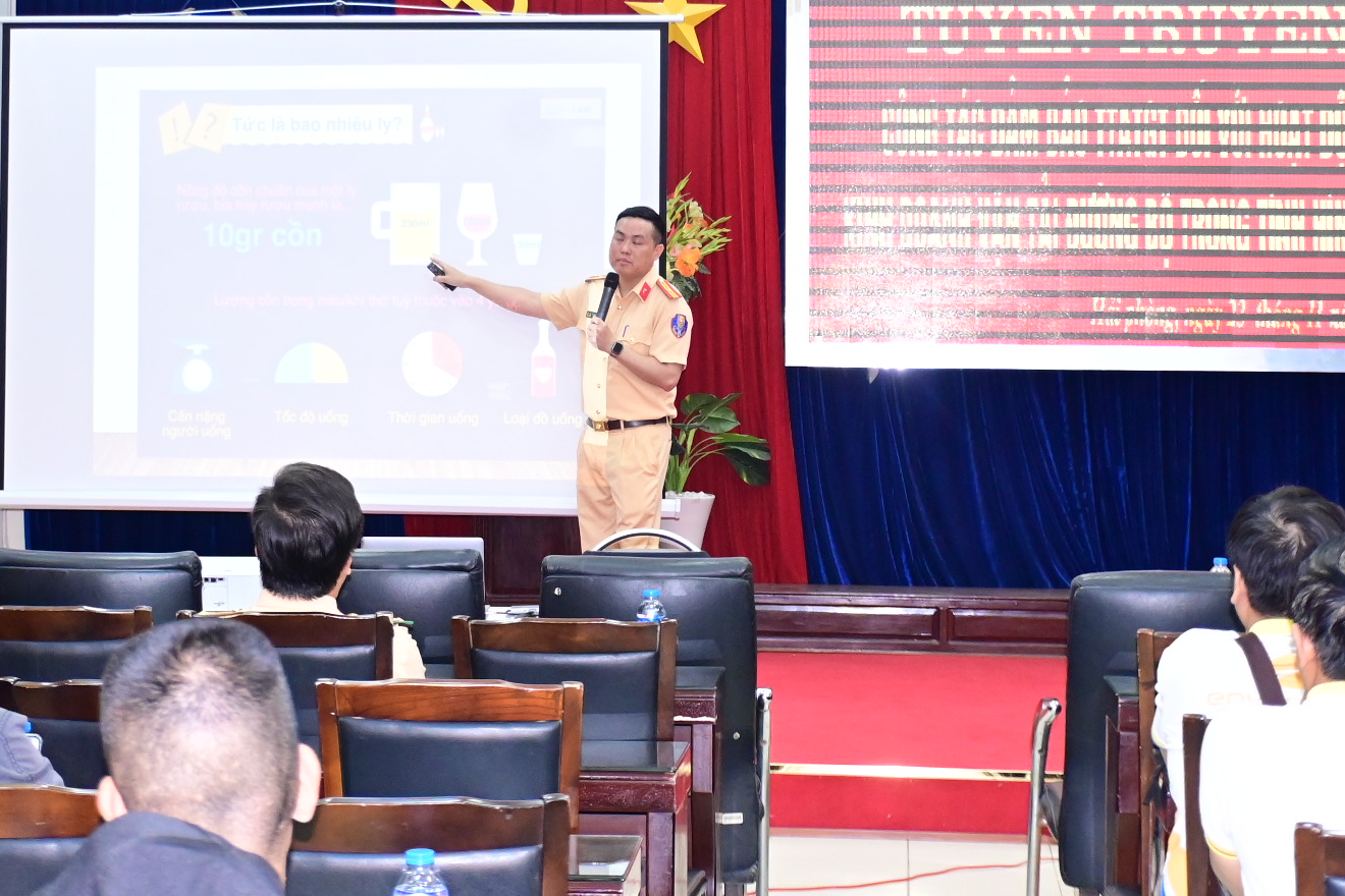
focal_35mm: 85
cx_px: 544
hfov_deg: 23.9
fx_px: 3175
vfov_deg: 16.0
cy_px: 269
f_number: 4.2
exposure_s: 1/200
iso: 3200
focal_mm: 38
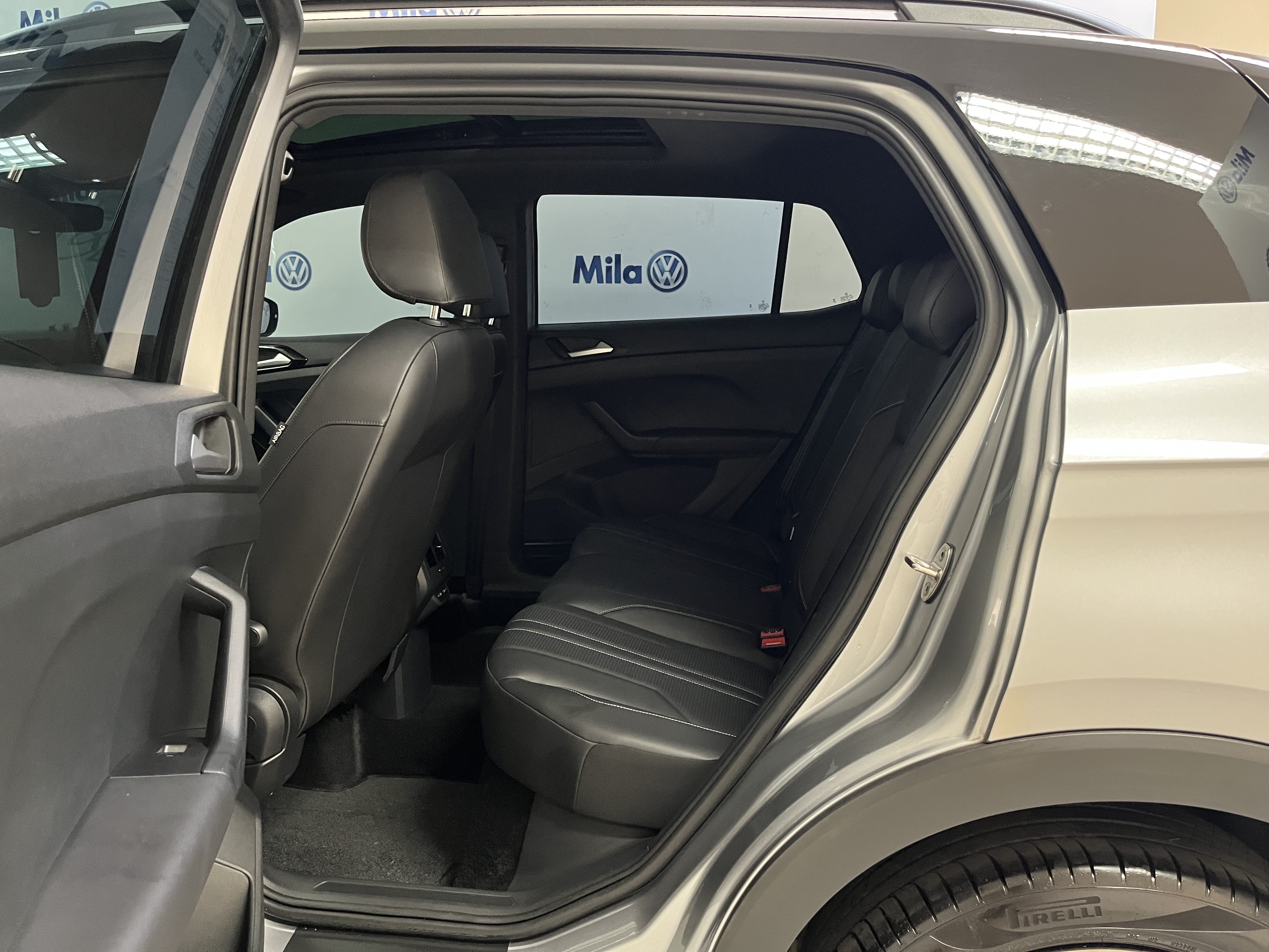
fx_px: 953
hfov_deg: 67.3
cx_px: 634
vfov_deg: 53.1
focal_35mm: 26
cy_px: 476
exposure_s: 1/40
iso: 640
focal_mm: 5.1
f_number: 1.6
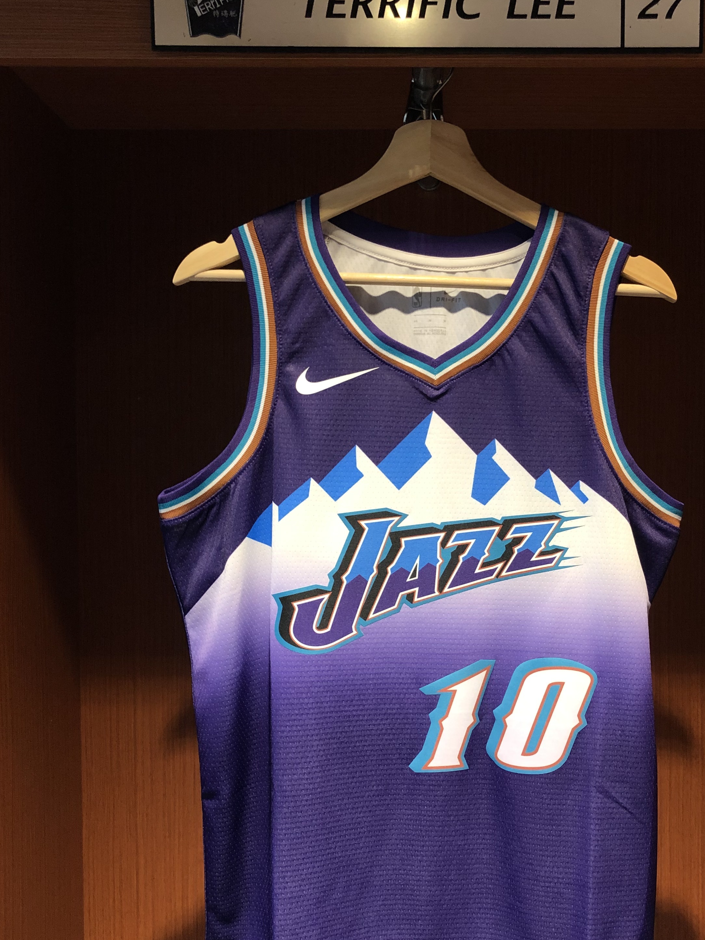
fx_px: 1059
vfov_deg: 47.8
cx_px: 434
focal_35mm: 39
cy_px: 521
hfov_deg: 36.6
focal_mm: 3.99
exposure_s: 1/17
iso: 40
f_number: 1.8
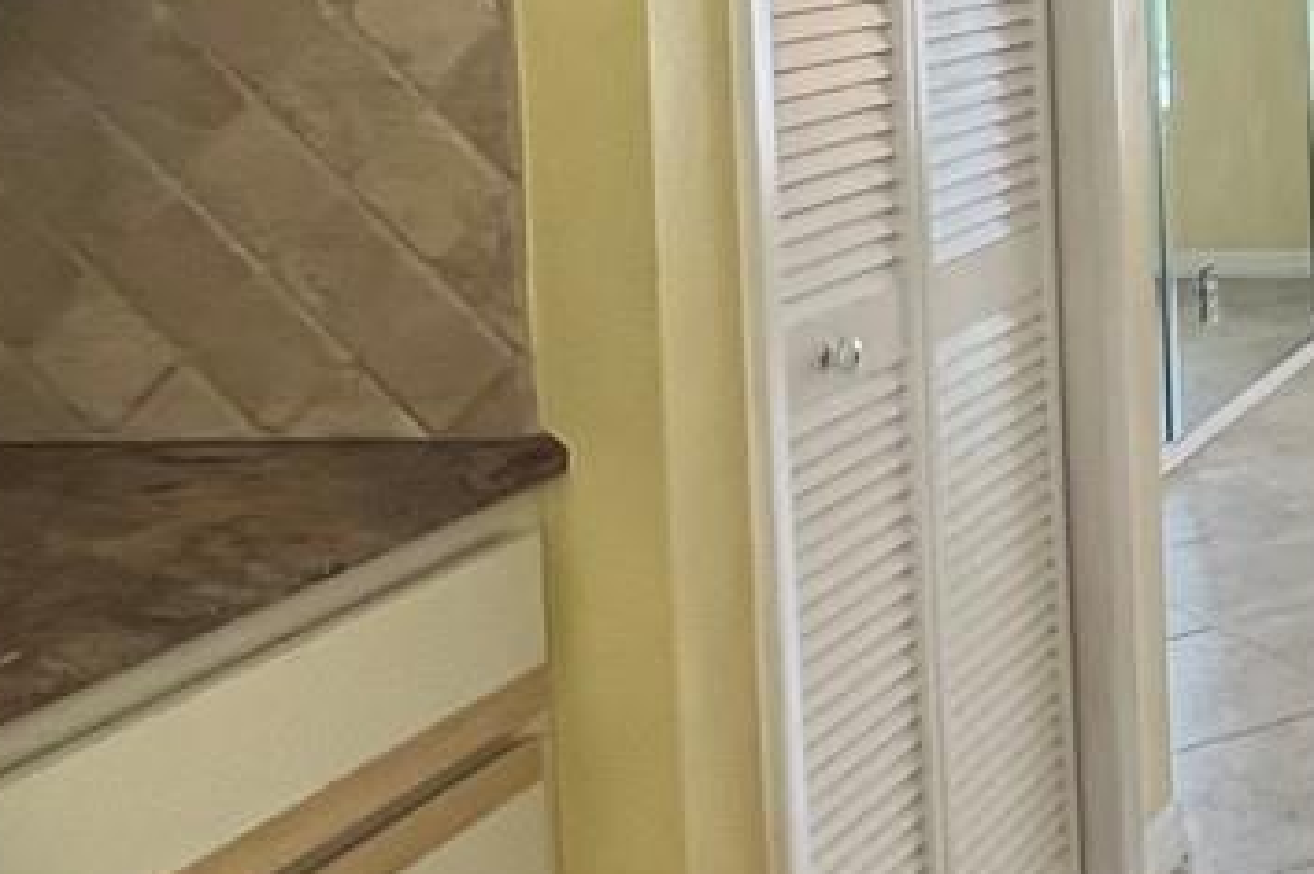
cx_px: 1958
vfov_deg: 21.3
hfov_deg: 25.2
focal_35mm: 61
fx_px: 2224
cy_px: -48
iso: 200
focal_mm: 1.57
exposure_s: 1/120
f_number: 1.8
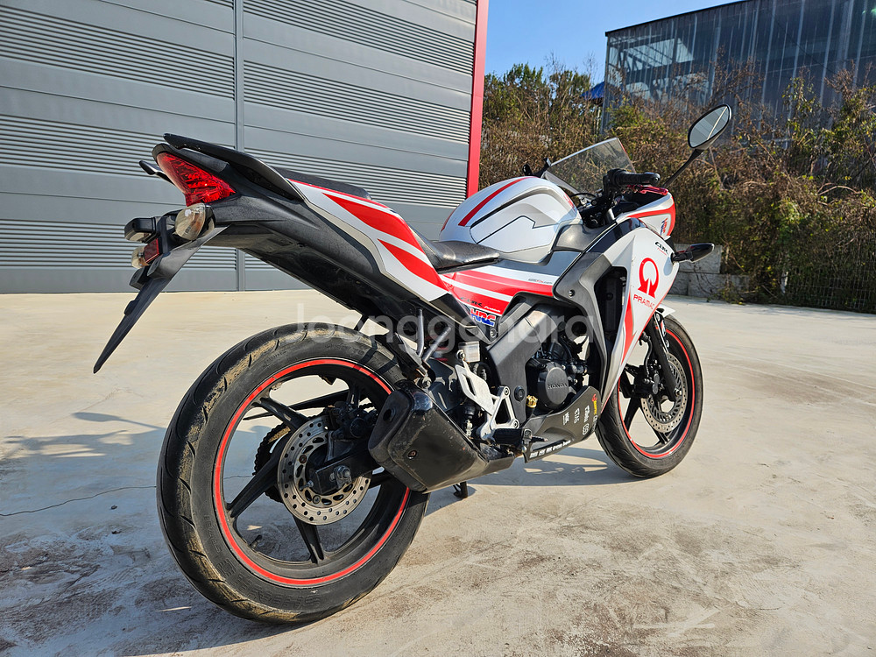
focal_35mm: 23
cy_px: 328
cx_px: 438
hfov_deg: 73.9
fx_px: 582
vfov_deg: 58.9
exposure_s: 1/1690
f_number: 1.8
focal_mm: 5.4
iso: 25
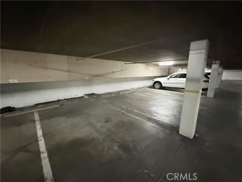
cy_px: 91
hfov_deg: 102.1
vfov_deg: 85.7
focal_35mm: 14
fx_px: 98
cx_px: 121
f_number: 2.2
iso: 1600
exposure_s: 1/30
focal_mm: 2.22
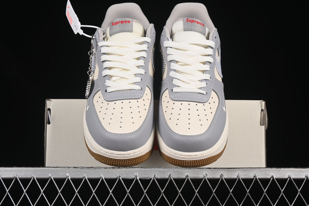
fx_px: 644
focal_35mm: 75
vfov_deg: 18.2
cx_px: 154
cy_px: 103
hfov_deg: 27.0
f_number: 8
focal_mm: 50
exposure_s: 1/80
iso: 160
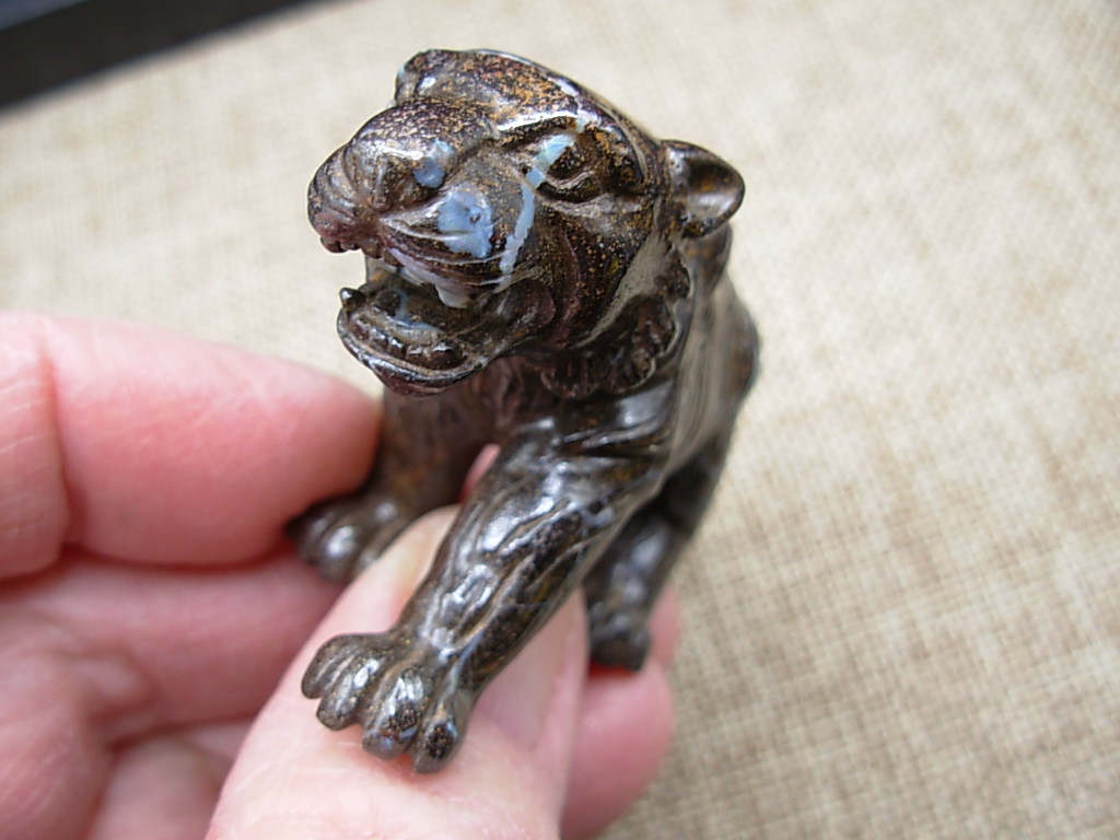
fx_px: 1229
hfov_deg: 49.0
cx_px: 560
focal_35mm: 38
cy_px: 420
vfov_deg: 37.7
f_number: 2.9
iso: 50
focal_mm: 6.3
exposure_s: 1/24.7
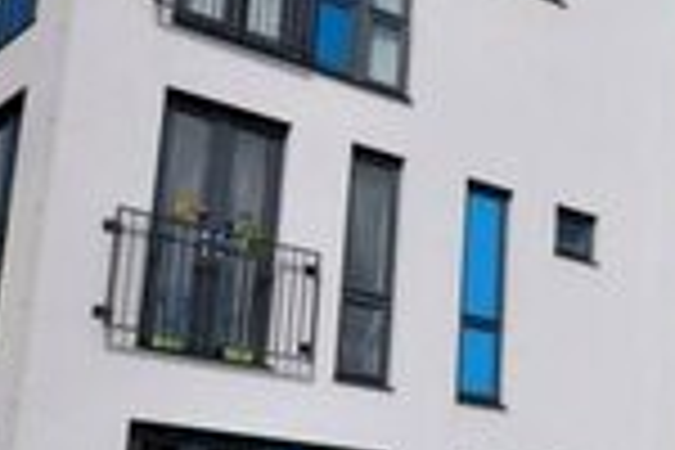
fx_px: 1312
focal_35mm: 70
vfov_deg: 19.5
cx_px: 868
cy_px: 227
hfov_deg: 25.1
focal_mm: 10
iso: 200
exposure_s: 1/400
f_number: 10
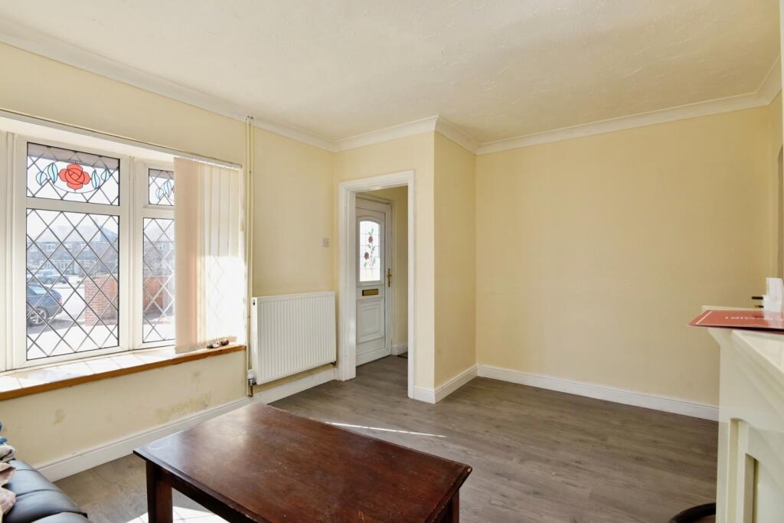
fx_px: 348
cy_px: 262
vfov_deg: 73.8
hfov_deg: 96.7
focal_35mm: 16
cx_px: 392
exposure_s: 1/160
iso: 400
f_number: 7.1
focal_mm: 16
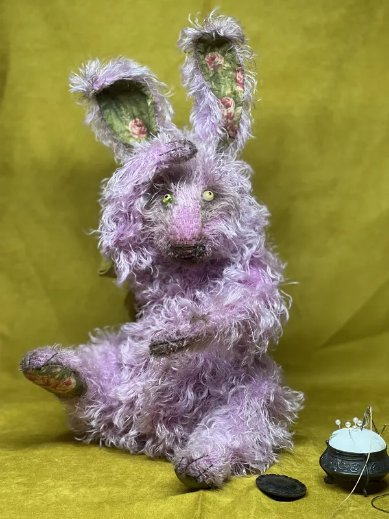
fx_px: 1154
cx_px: 194
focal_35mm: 77
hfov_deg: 19.1
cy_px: 260
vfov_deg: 25.3
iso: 200
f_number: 2.8
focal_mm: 9
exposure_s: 1/100
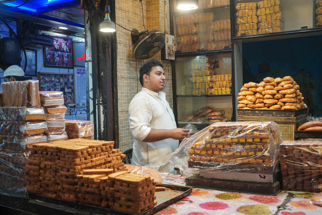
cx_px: 161
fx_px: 340
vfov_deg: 35.1
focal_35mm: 38
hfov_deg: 50.7
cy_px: 108
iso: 500
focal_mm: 38
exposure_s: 1/160
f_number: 4
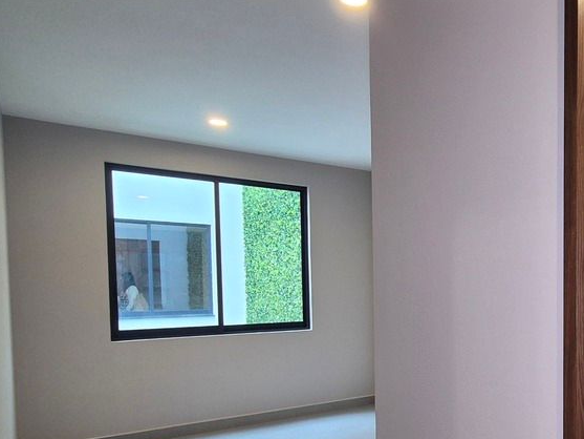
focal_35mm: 28
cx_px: 489
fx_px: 472
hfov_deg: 57.4
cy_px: 315
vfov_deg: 48.3
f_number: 2.2
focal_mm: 2.2
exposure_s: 1/54
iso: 200
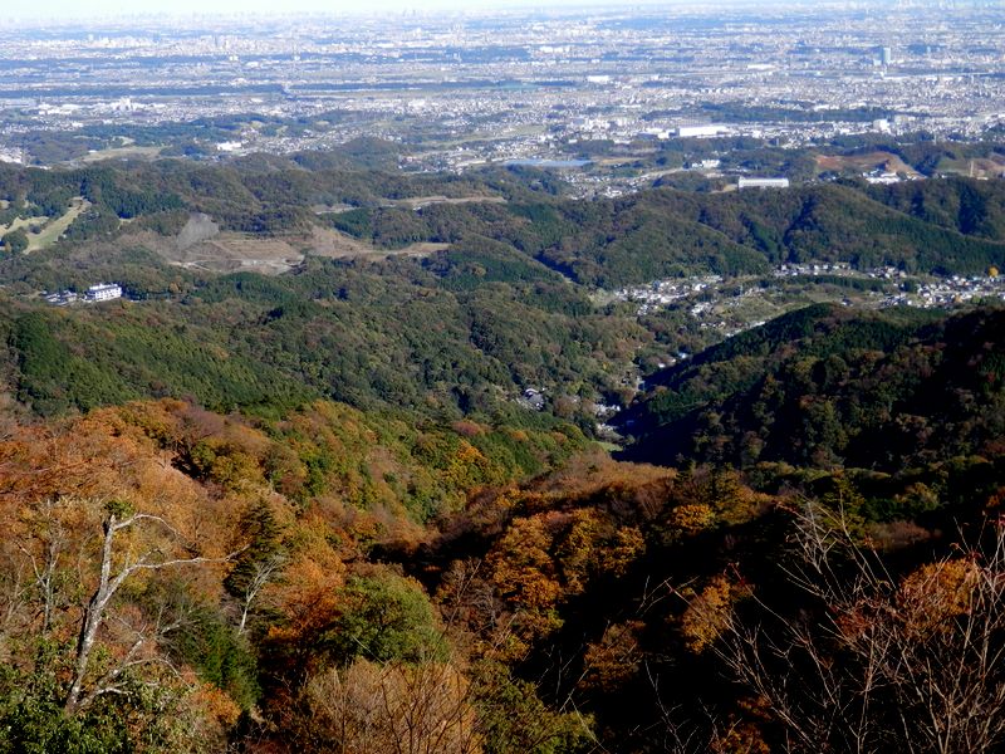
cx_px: 502
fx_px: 1568
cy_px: 377
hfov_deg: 35.5
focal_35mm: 54
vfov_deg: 27.0
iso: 80
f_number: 4.1
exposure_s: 1/320
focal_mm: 9.8
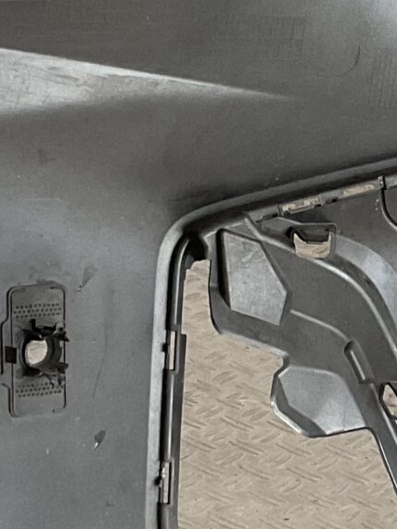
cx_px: 429
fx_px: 1989
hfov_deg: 11.3
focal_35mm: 130
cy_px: 257
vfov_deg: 15.2
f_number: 1.8
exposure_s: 1/60
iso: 64
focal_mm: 3
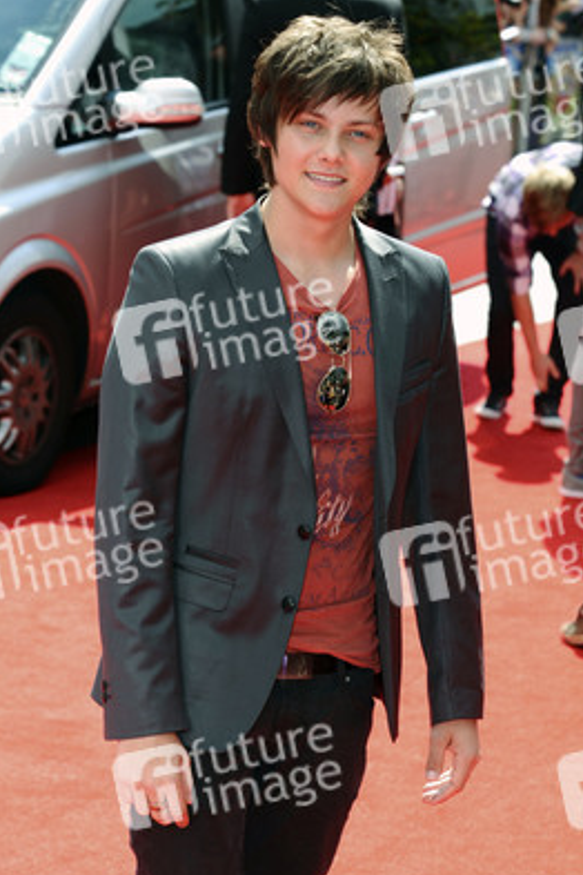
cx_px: 292
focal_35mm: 122
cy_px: 443
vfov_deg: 16.8
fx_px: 2963
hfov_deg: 11.2
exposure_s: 1/160
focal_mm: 80
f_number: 5.6
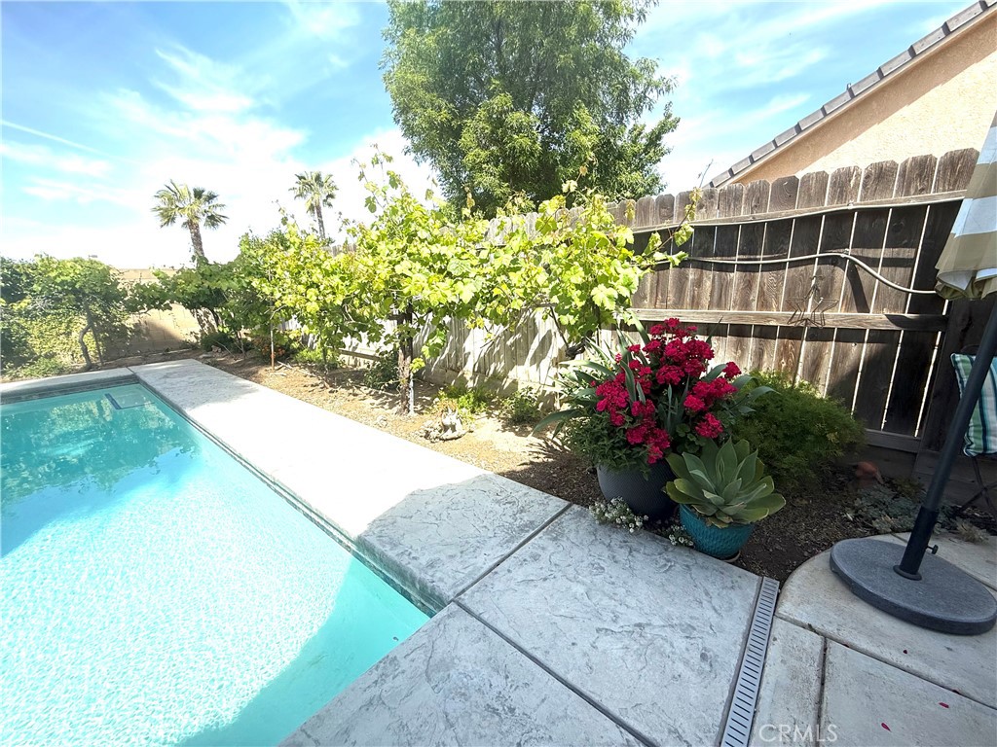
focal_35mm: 14
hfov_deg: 102.1
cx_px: 498
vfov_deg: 85.7
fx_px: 403
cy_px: 374
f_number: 2.2
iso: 50
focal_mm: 2.22
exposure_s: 1/1105
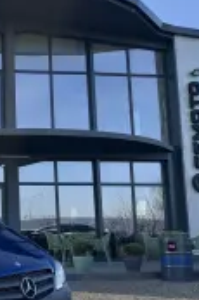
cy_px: 179
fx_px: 432
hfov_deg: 22.0
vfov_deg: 38.1
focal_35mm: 52
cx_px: -92
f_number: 1.78
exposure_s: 1/876
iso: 80
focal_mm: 6.76
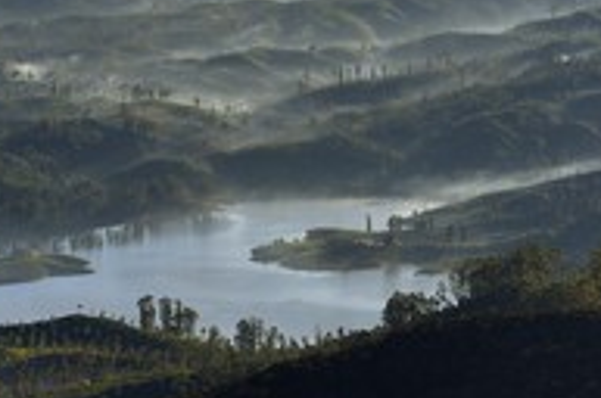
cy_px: -12
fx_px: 4217
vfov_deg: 5.4
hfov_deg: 8.1
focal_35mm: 253
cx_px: 209
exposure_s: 1/320
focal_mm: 116
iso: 200
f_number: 11
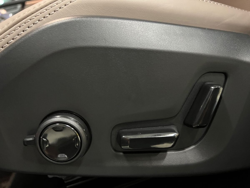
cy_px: 94
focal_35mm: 26
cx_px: 125
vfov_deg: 53.1
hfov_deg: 67.3
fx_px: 188
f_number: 1.5
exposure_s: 1/25
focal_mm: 5.7
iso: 640
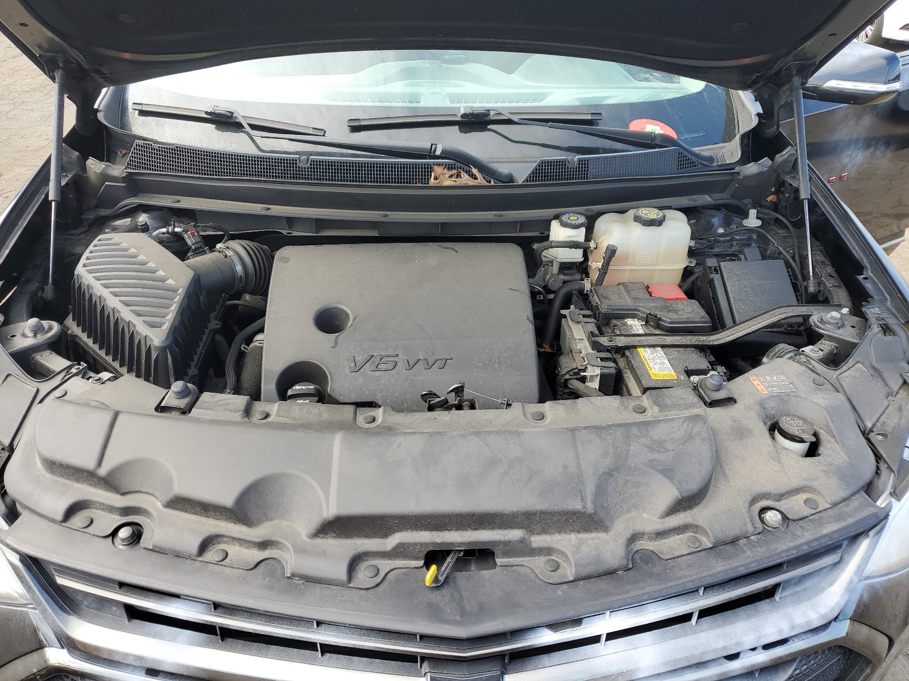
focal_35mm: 26
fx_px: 683
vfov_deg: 53.1
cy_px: 340
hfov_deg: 67.3
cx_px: 454
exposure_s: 1/417
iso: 50
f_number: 1.5
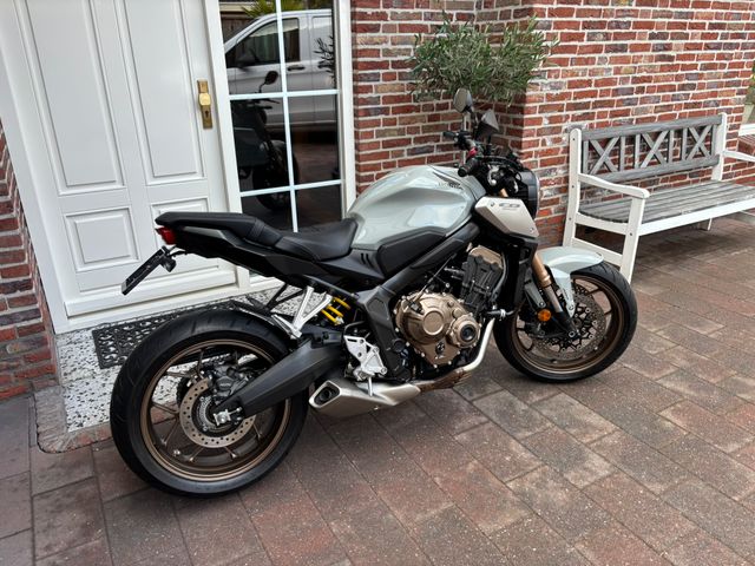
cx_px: 378
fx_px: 567
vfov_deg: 53.1
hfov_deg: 67.3
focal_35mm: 26
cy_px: 283
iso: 50
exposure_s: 1/121
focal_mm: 5.96
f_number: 1.6
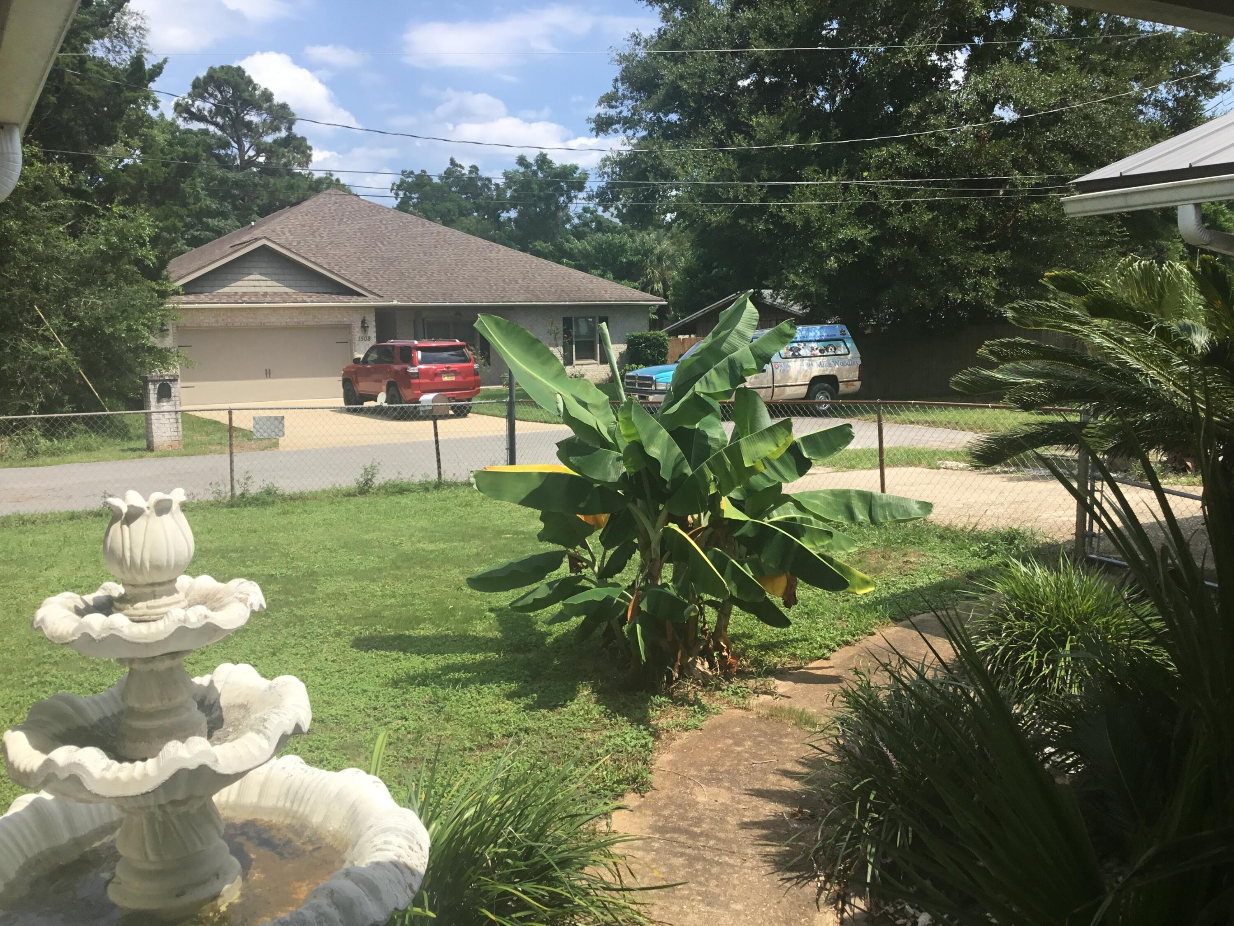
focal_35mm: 31
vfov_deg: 45.4
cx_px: 617
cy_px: 463
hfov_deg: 58.4
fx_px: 1105
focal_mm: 3.3
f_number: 2.4
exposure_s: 1/1181
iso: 25
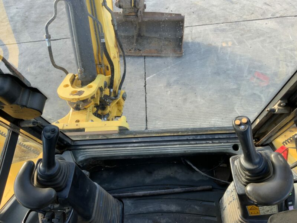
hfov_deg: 61.7
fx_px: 249
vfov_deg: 48.2
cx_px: 148
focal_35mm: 29
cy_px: 112
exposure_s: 1/122
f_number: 1.8
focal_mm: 3
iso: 25
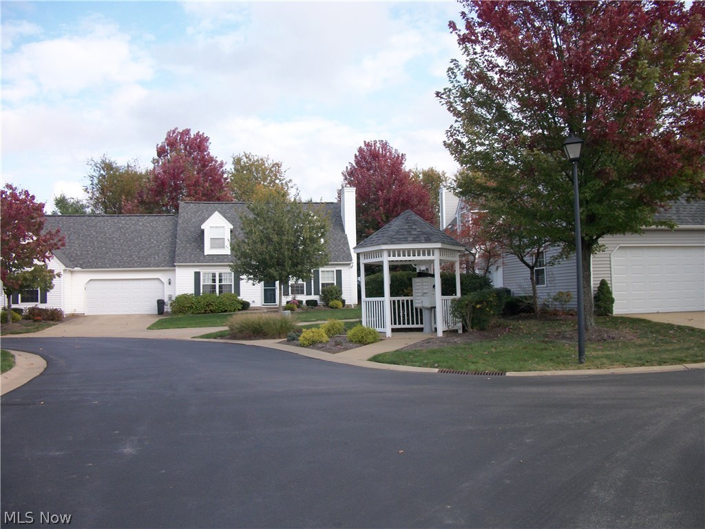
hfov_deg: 56.8
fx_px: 652
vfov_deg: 44.2
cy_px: 264
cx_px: 352
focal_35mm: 32
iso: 80
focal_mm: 5.7
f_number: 8.8
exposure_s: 1/80
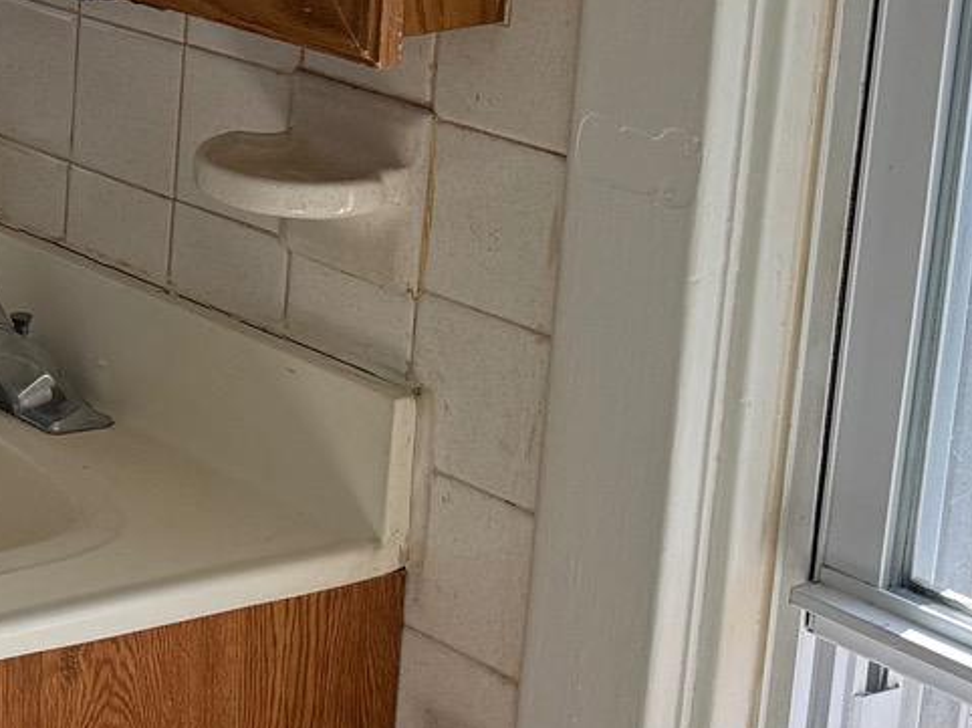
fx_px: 2863
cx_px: -724
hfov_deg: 16.5
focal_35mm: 102
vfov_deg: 14.4
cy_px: 141
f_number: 1.78
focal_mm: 6.76
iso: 100
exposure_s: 1/521
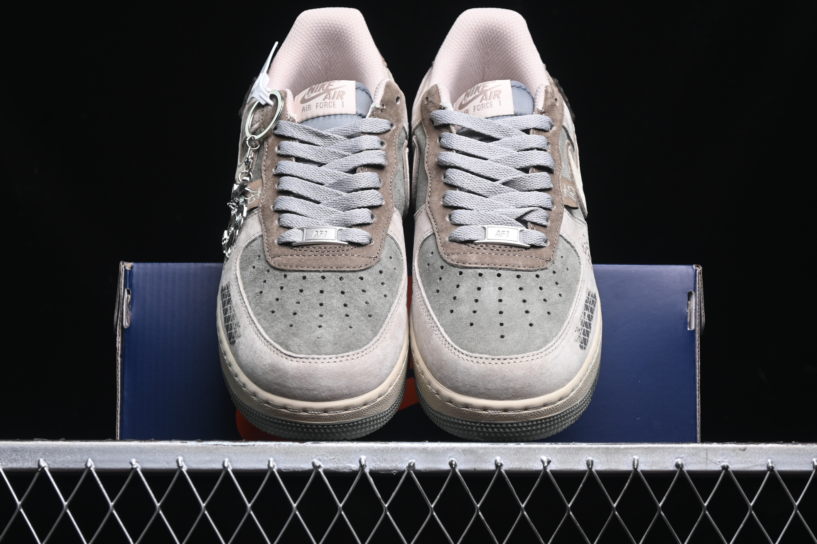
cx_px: 408
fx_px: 1702
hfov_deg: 27.0
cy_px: 272
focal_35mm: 75
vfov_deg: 18.2
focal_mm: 50
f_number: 6.3
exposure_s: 1/50
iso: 160
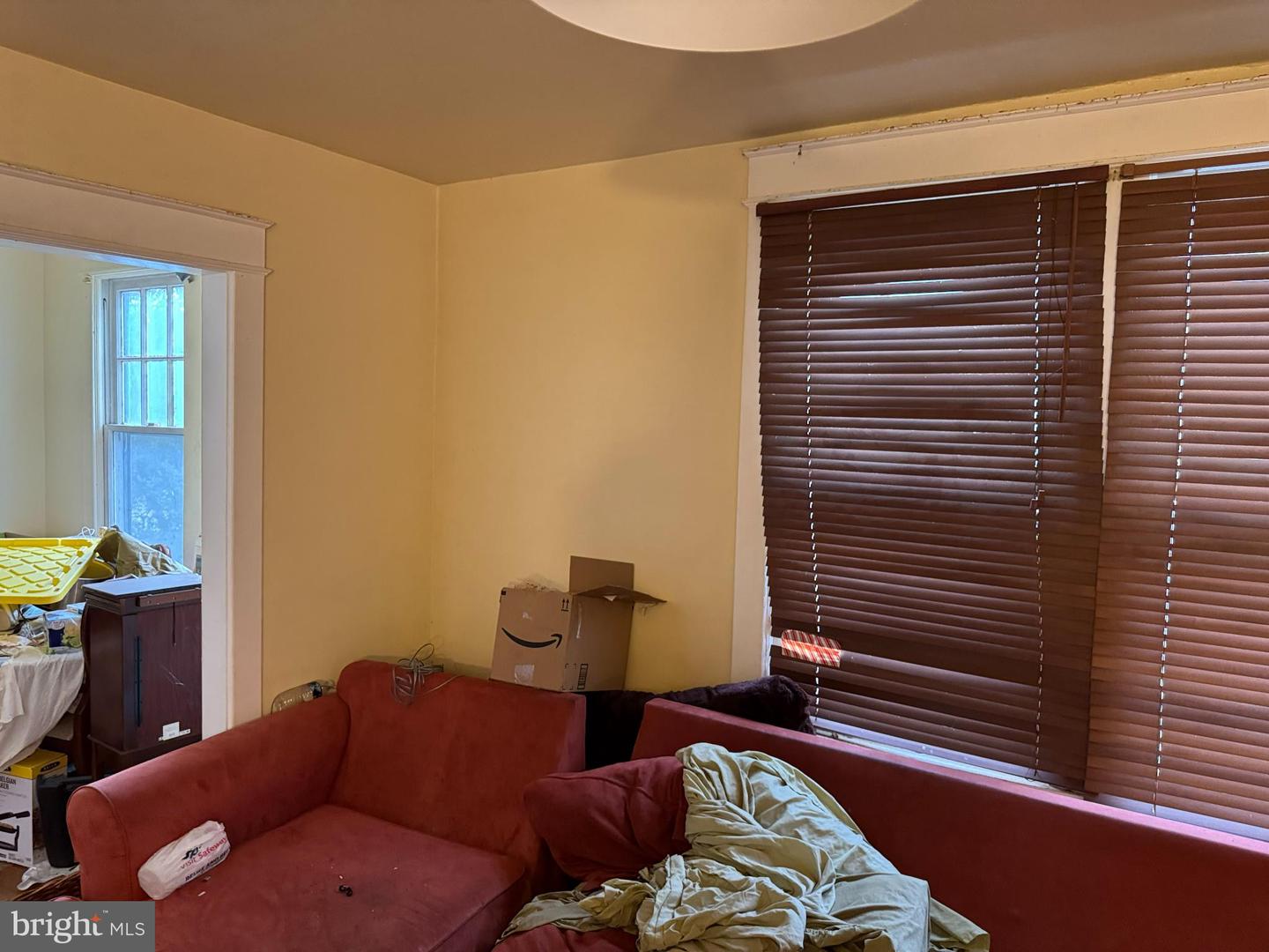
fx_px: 880
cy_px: 476
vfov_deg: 56.8
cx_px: 634
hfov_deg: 71.6
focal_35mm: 24
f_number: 1.78
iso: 800
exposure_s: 1/60
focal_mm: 6.76
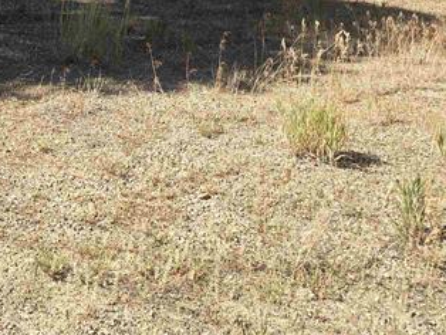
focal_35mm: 75
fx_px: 967
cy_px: -94
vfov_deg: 18.4
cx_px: -30
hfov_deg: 24.4
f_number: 1.7
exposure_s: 1/406
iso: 12
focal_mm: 6.3
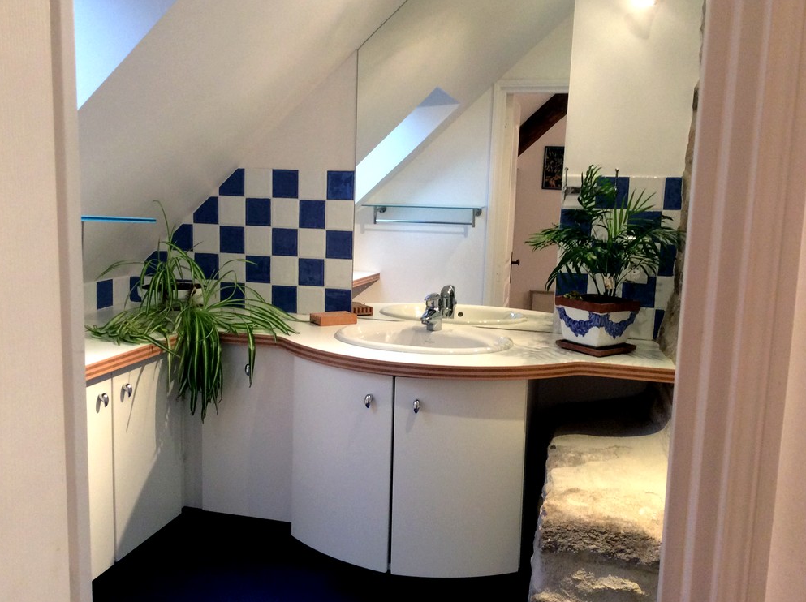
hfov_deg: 55.4
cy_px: 297
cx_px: 393
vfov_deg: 42.9
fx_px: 767
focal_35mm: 33
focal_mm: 3.3
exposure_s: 1/24
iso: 100
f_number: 2.4
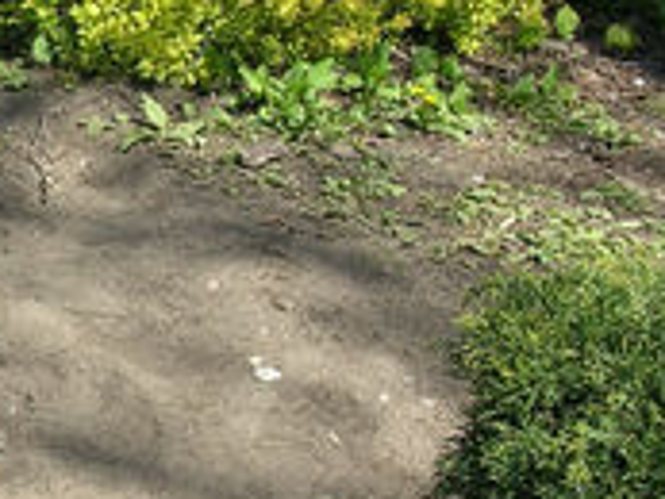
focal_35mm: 111
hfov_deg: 16.5
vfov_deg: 13.4
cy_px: 246
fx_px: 2134
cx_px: -261
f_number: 3.7
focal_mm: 6
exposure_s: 1/232
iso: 50
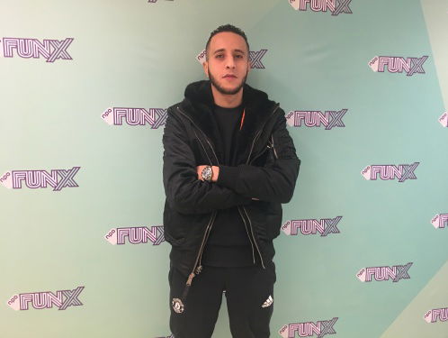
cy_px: 169
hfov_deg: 61.6
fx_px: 376
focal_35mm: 29
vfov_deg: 48.3
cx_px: 224
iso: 80
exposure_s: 1/10
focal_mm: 4.15
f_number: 2.2
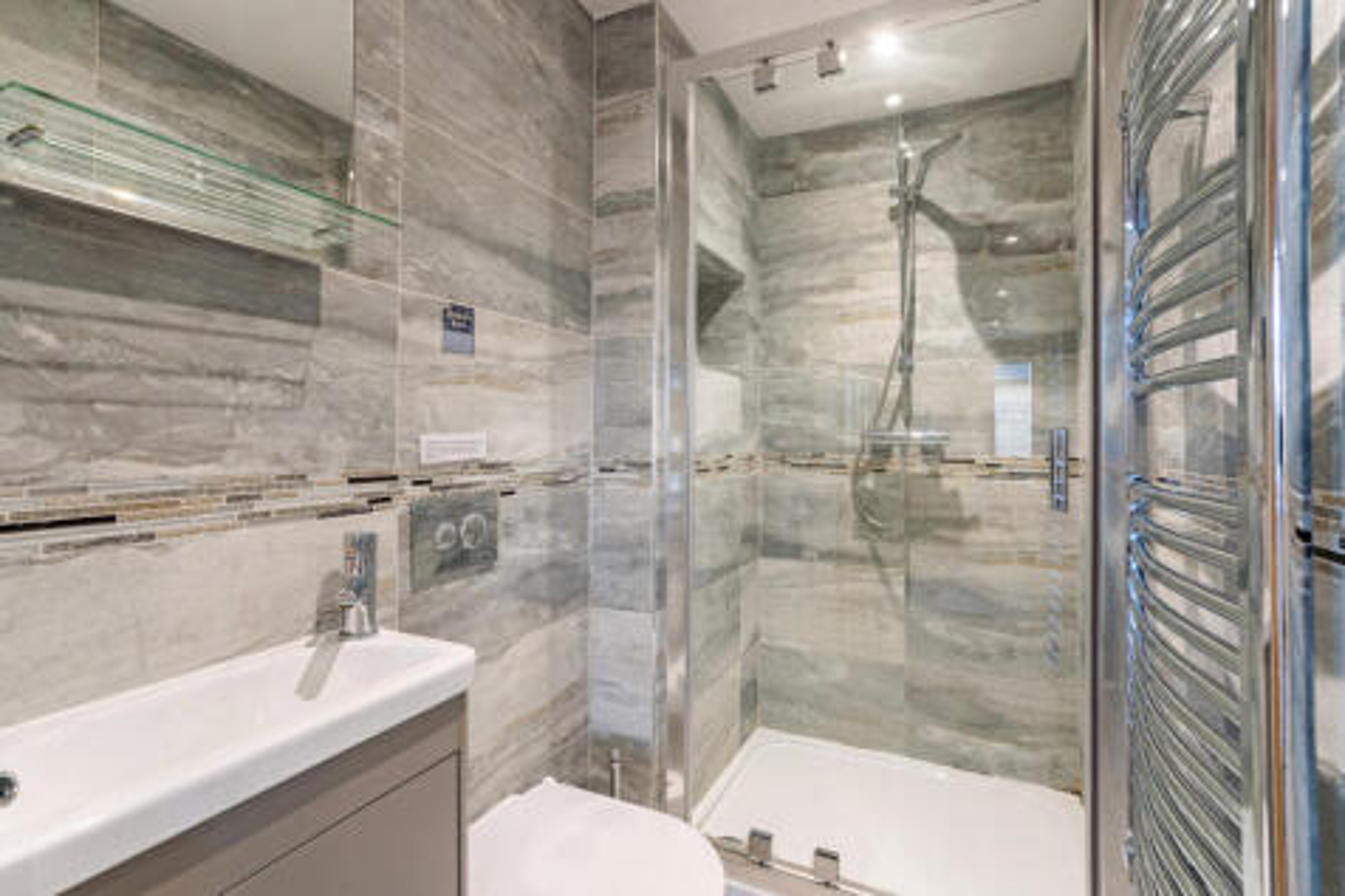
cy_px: 448
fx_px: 598
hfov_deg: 96.8
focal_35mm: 16
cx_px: 672
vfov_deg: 73.7
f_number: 8
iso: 640
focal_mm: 16
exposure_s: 1/6
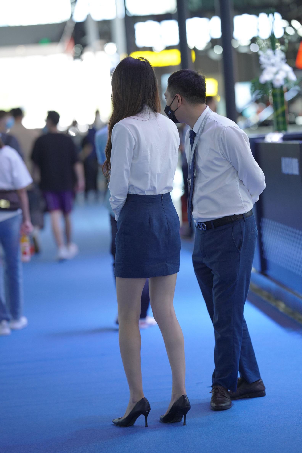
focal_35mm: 135
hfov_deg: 10.2
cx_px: 151
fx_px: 1699
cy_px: 226
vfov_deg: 15.2
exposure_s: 1/400
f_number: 2.2
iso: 1000
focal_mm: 135
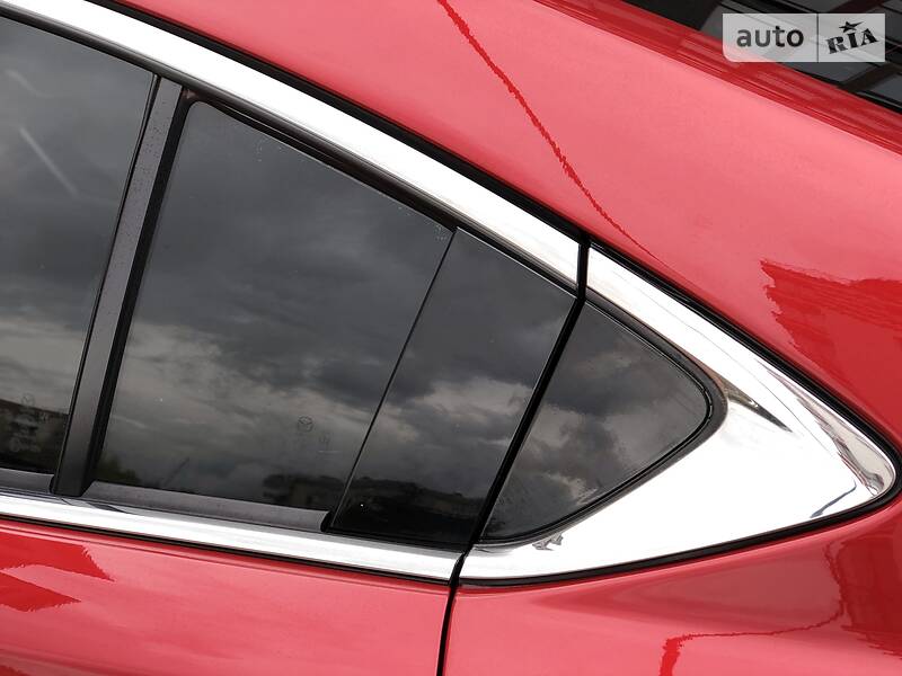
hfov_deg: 33.8
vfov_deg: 25.7
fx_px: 1485
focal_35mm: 57
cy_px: 338
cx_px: 451
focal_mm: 6.6
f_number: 2.8
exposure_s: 1/120
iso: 25
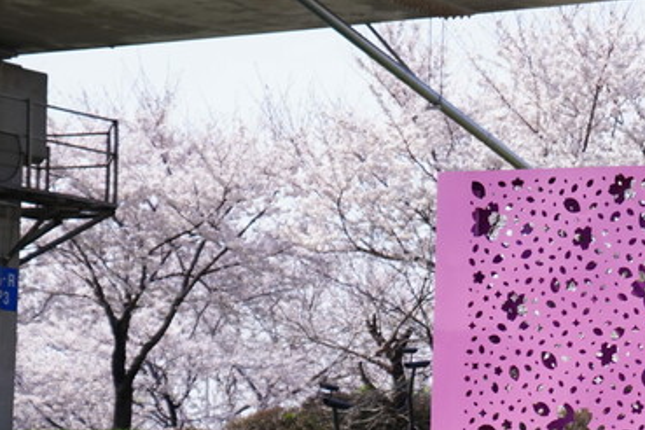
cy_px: 439
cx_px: 572
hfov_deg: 12.7
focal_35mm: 161
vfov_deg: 8.5
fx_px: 2884
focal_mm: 70
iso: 1000
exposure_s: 1/8000
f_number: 2.8
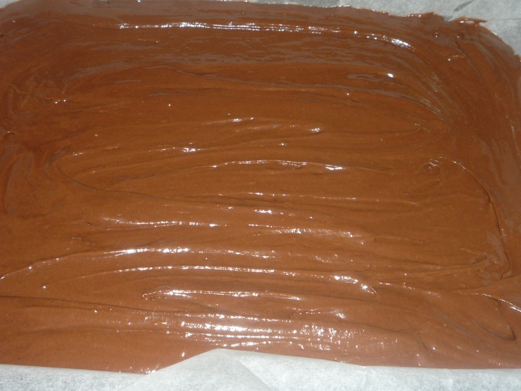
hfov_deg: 40.4
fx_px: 707
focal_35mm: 47
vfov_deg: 30.9
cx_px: 260
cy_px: 196
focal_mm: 5.8
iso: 100
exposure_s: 1/30
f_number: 4
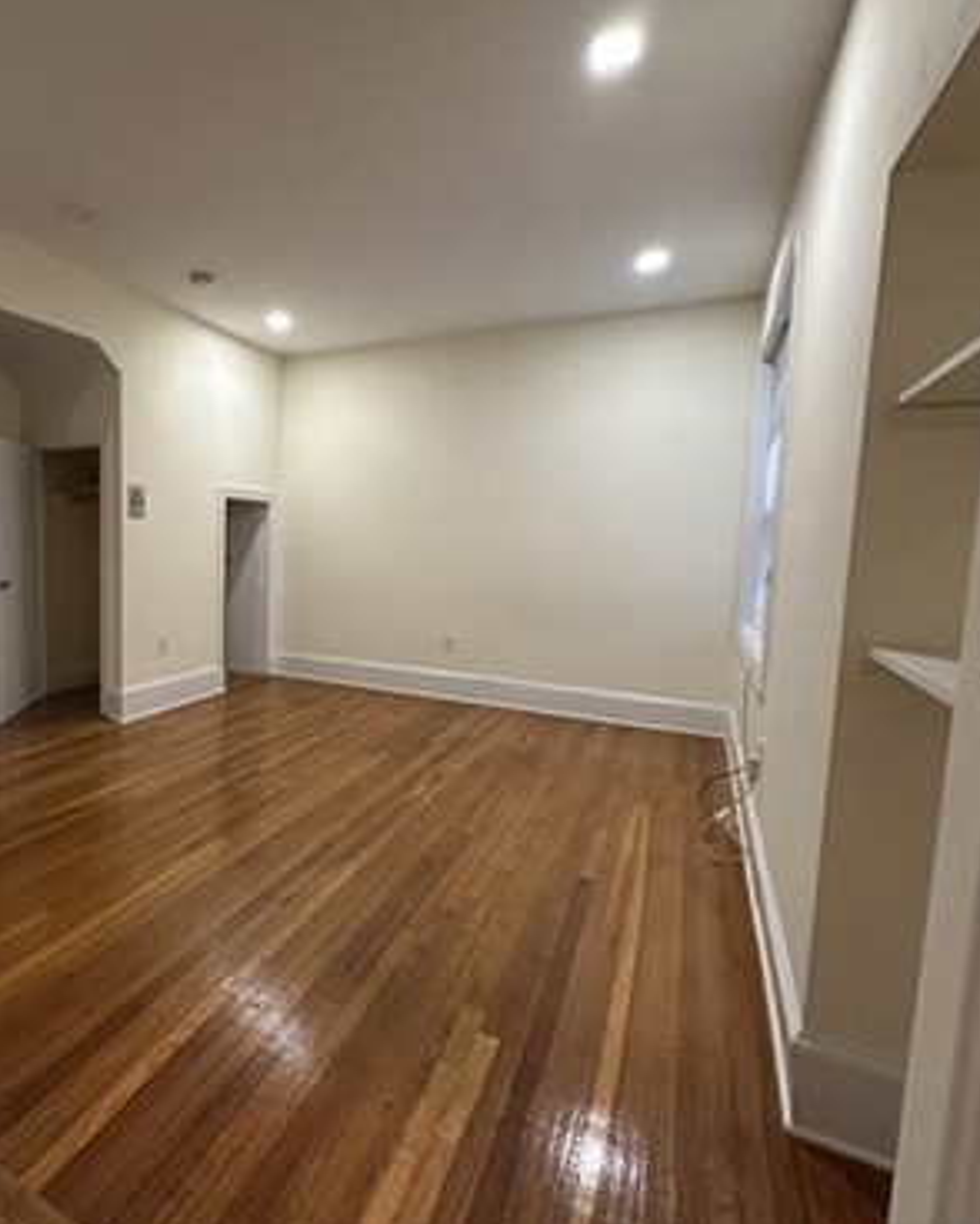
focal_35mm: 19
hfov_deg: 68.5
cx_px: 312
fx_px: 688
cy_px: 602
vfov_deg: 83.2
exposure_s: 1/60
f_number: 2.2
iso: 400
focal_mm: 2.22
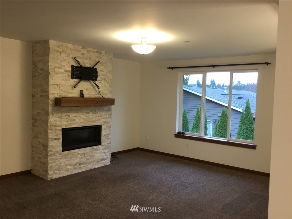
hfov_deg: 58.4
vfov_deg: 45.4
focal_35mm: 31
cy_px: 110
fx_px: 261
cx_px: 146
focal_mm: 3.3
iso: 50
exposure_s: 1/30
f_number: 2.4
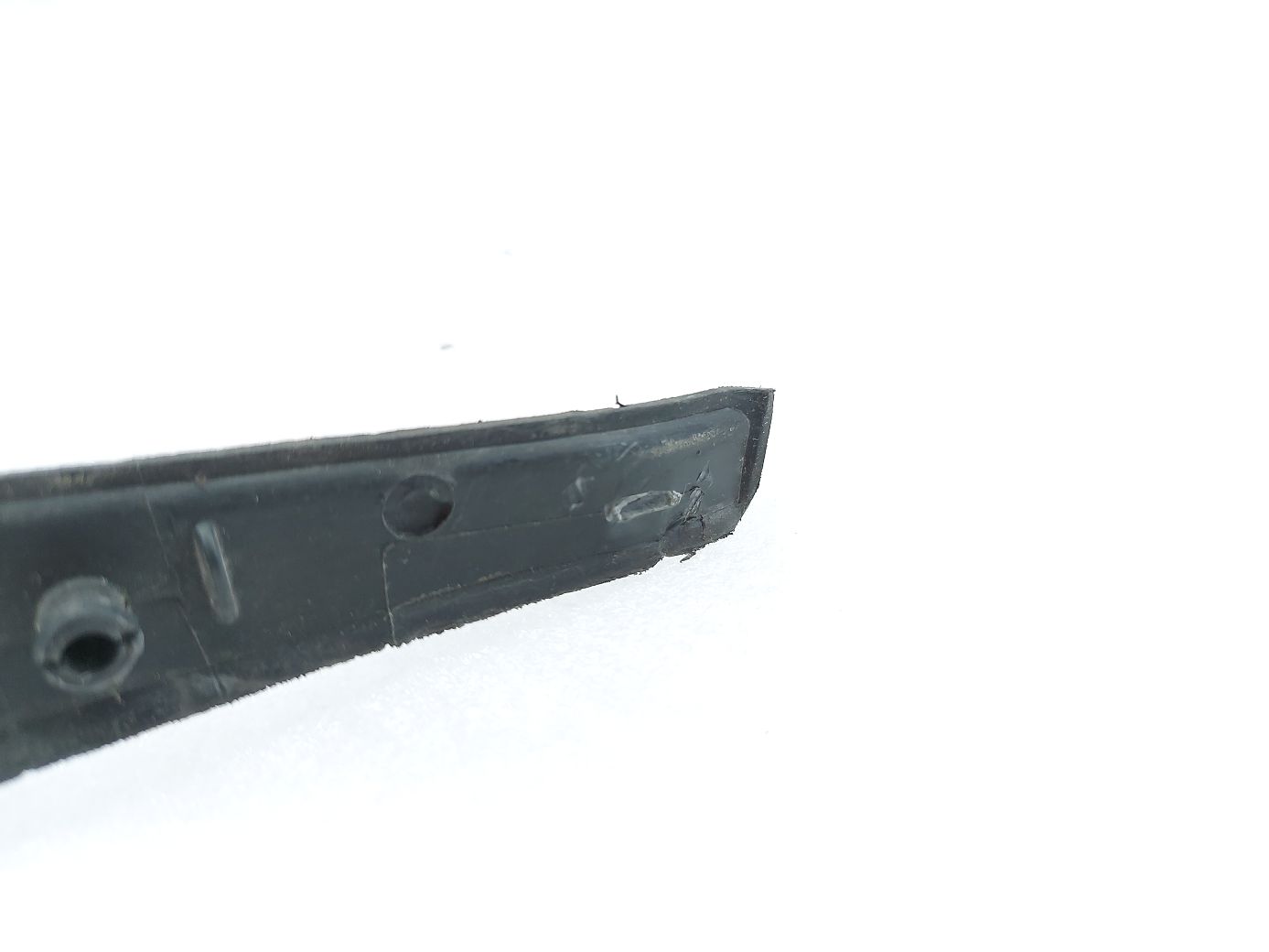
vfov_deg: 56.8
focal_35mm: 24
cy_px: 476
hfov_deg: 71.6
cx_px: 634
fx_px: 880
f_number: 1.8
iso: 100
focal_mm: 5.23
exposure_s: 1/50
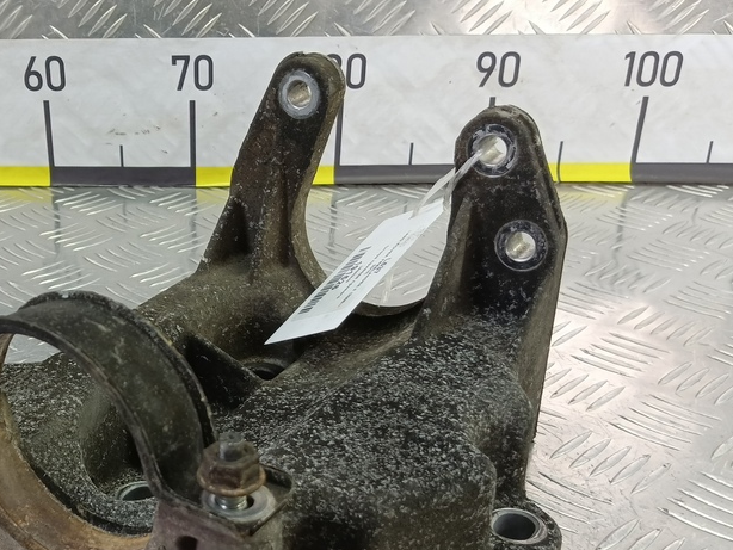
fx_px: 953
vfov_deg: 31.9
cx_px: 187
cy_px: 382
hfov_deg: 40.9
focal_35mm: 45
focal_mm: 4.11
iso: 176
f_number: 1.6
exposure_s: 1/50
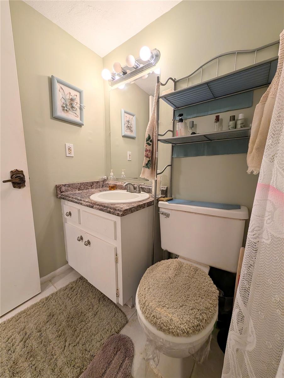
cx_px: 142
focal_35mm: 12
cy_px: 189
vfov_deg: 110.5
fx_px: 131
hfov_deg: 94.6
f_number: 1.7
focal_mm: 2.02
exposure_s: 1/60
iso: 56
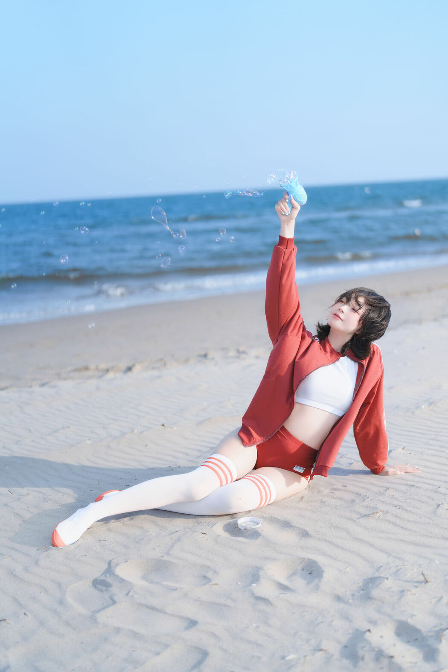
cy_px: 336
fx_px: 933
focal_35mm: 50
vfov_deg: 39.6
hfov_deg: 27.0
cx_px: 224
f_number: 1.4
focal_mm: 50
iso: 100
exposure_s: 1/4000
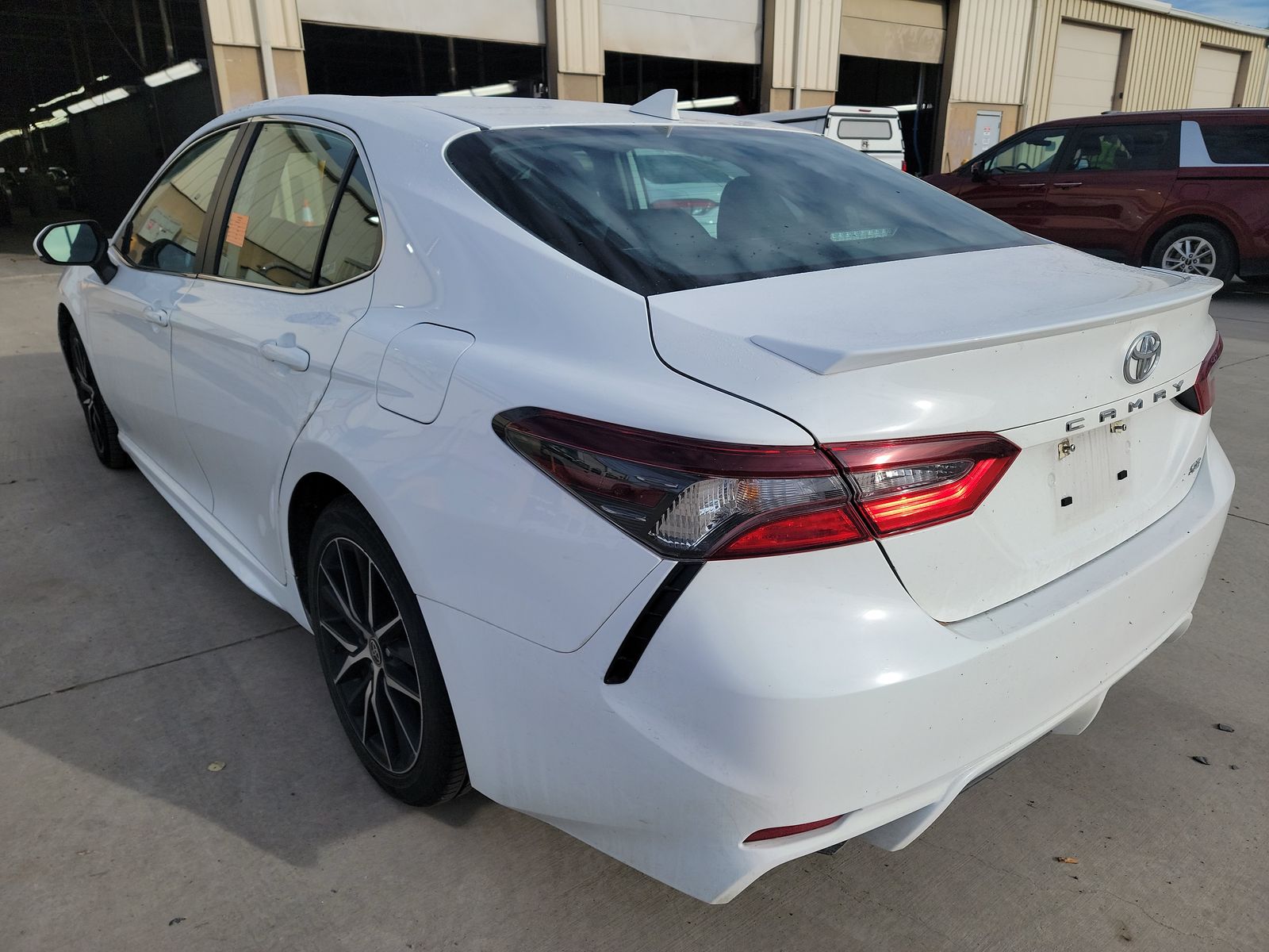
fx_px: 880
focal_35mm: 24
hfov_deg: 71.6
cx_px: 634
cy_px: 476
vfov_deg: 56.8
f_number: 1.8
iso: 50
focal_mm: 6.7
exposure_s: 1/1013
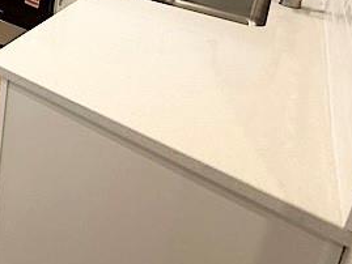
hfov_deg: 34.5
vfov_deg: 30.1
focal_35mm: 39
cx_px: -101
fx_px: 397
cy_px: -70
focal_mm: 2.22
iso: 200
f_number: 2.2
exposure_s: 1/120
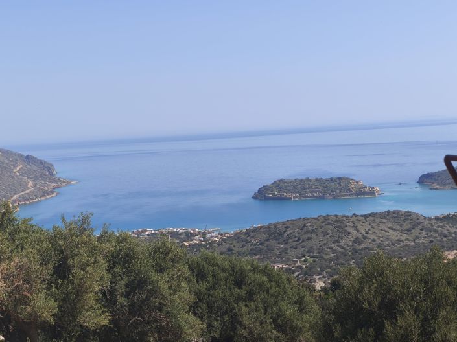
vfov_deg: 21.0
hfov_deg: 27.8
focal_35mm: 70
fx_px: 924
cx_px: 228
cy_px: 171
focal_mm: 7.1
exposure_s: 1/489
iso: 50
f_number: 1.9
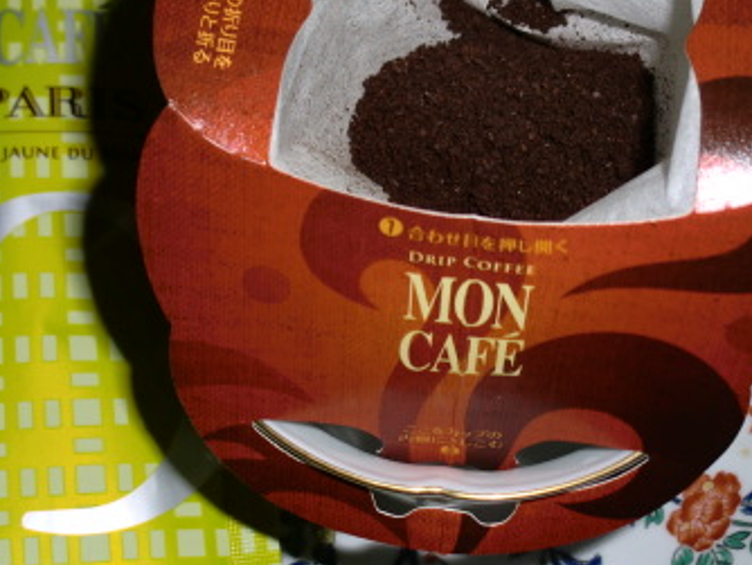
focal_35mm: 67
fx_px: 1457
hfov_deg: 28.9
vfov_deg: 22.0
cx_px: 381
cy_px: 268
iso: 64
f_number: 7.8
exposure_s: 1/40
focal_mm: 6.3
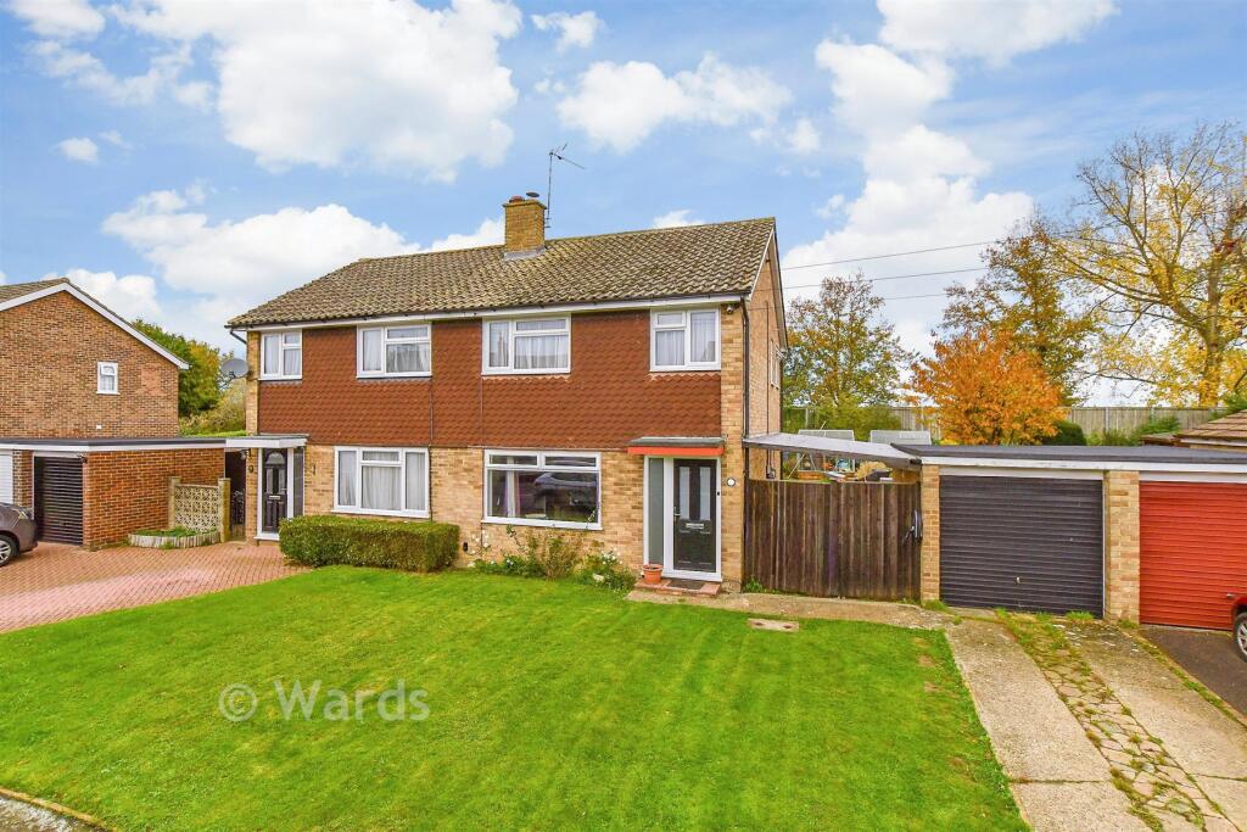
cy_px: 416
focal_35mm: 25
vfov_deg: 51.3
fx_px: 866
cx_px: 624
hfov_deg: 71.5
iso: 200
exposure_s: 1/320
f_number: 8
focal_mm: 17
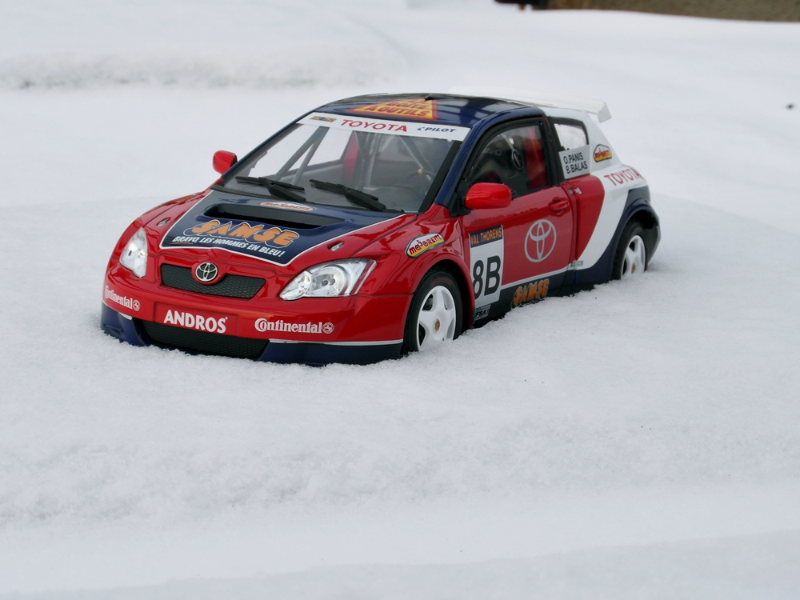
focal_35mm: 88
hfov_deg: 22.3
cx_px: 400
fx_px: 2034
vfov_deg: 16.8
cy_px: 300
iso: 80
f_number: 5
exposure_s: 1/90
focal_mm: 14.3
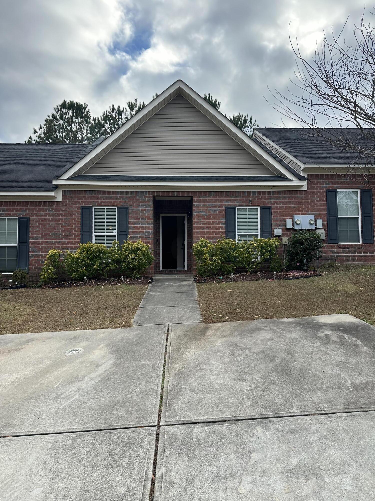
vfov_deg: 71.6
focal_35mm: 24
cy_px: 250
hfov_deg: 56.8
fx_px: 347
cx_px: 188
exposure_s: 1/1256
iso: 80
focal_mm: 6.86
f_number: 1.78
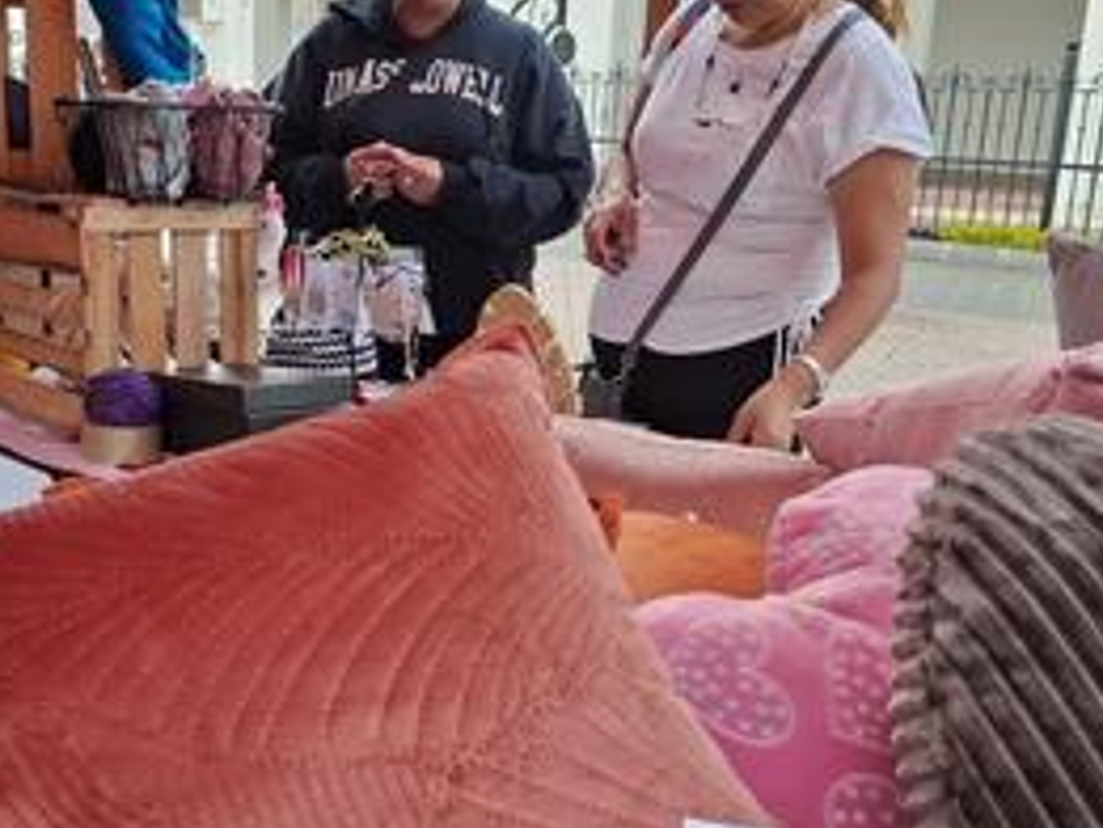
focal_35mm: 44
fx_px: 1403
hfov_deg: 42.5
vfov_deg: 32.8
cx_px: 393
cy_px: 479
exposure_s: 1/183
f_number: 1.8
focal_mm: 5.54
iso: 50
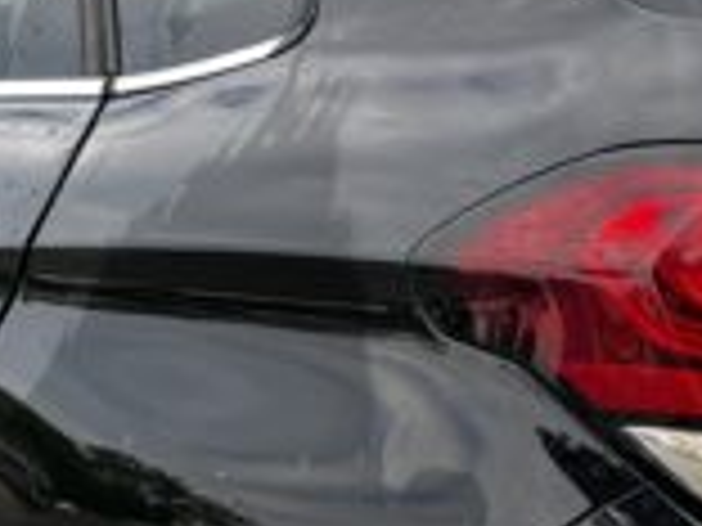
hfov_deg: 14.7
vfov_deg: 11.1
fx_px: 2697
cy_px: 418
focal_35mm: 133
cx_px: 603
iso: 50
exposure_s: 1/544
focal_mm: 5.7
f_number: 1.5
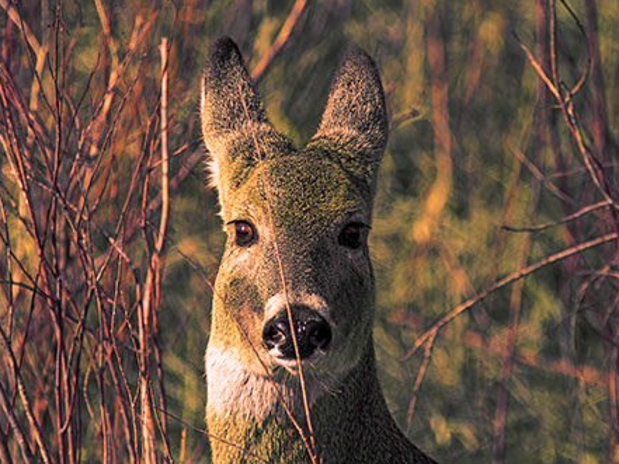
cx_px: 331
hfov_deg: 1.7
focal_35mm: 1144
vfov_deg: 1.3
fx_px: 20462
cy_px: 232
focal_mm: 1050
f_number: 12
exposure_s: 1/1250
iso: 1250
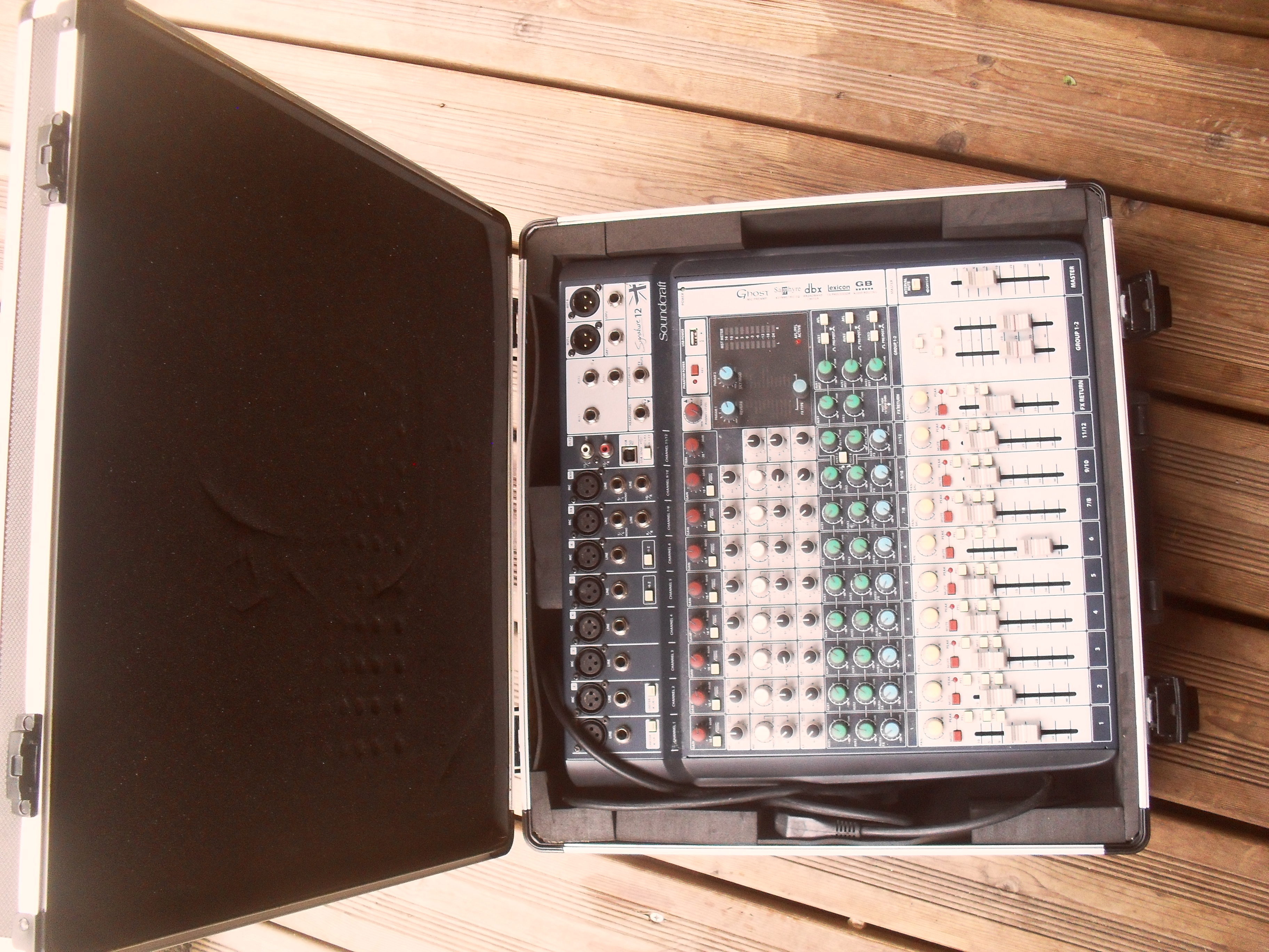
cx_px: 634
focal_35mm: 35
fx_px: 1283
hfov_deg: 52.6
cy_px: 476
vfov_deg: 40.7
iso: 200
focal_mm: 6.3
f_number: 3.2
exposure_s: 1/30
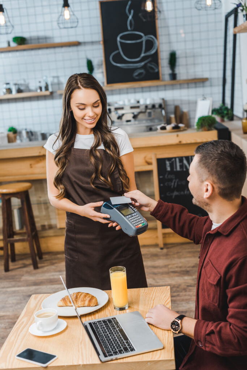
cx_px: 124
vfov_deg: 39.6
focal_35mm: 50
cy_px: 185
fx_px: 514
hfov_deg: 27.0
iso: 200
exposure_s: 1/200
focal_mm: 50
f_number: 3.5
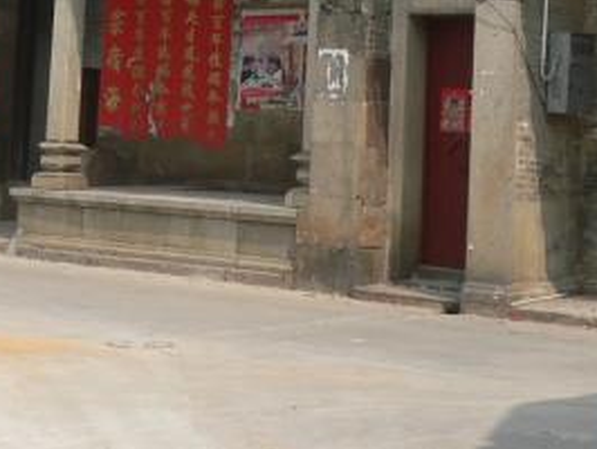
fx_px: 1519
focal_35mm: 88
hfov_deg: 22.2
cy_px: -12
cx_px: 222
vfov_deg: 16.4
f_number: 5.6
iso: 64
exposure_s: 1/320
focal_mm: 5.8
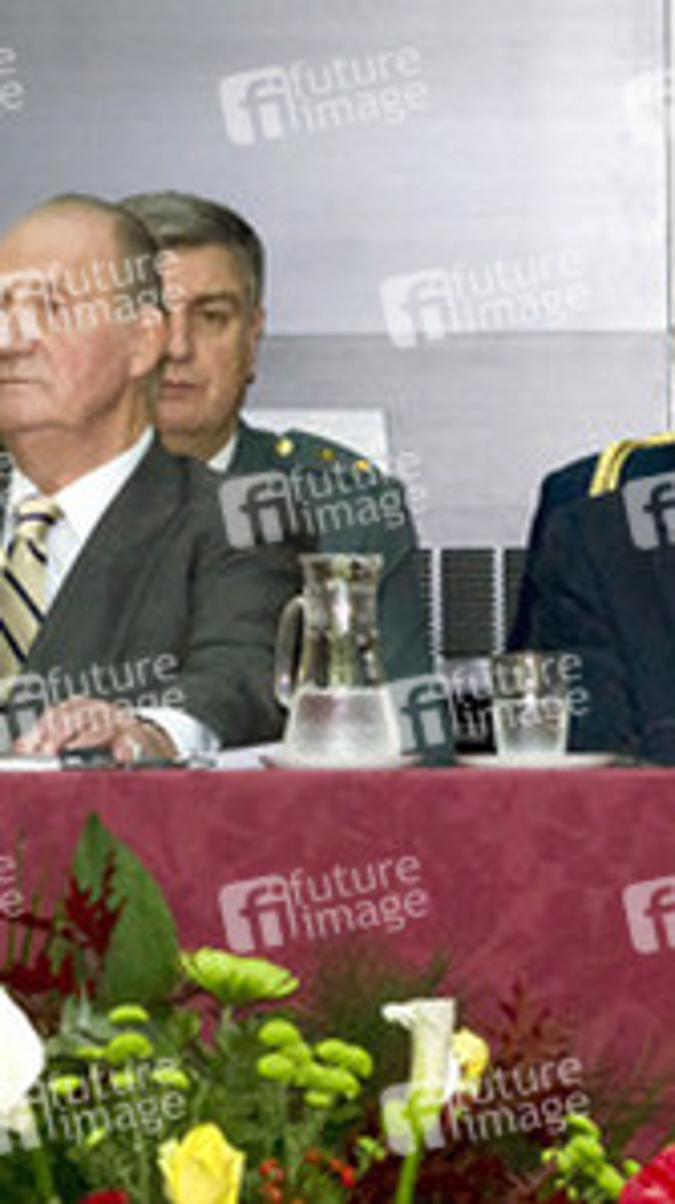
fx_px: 12126
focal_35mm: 380
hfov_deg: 3.2
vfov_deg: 5.7
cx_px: -28
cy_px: 602
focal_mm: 120
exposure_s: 1/250
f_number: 6.3
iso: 500
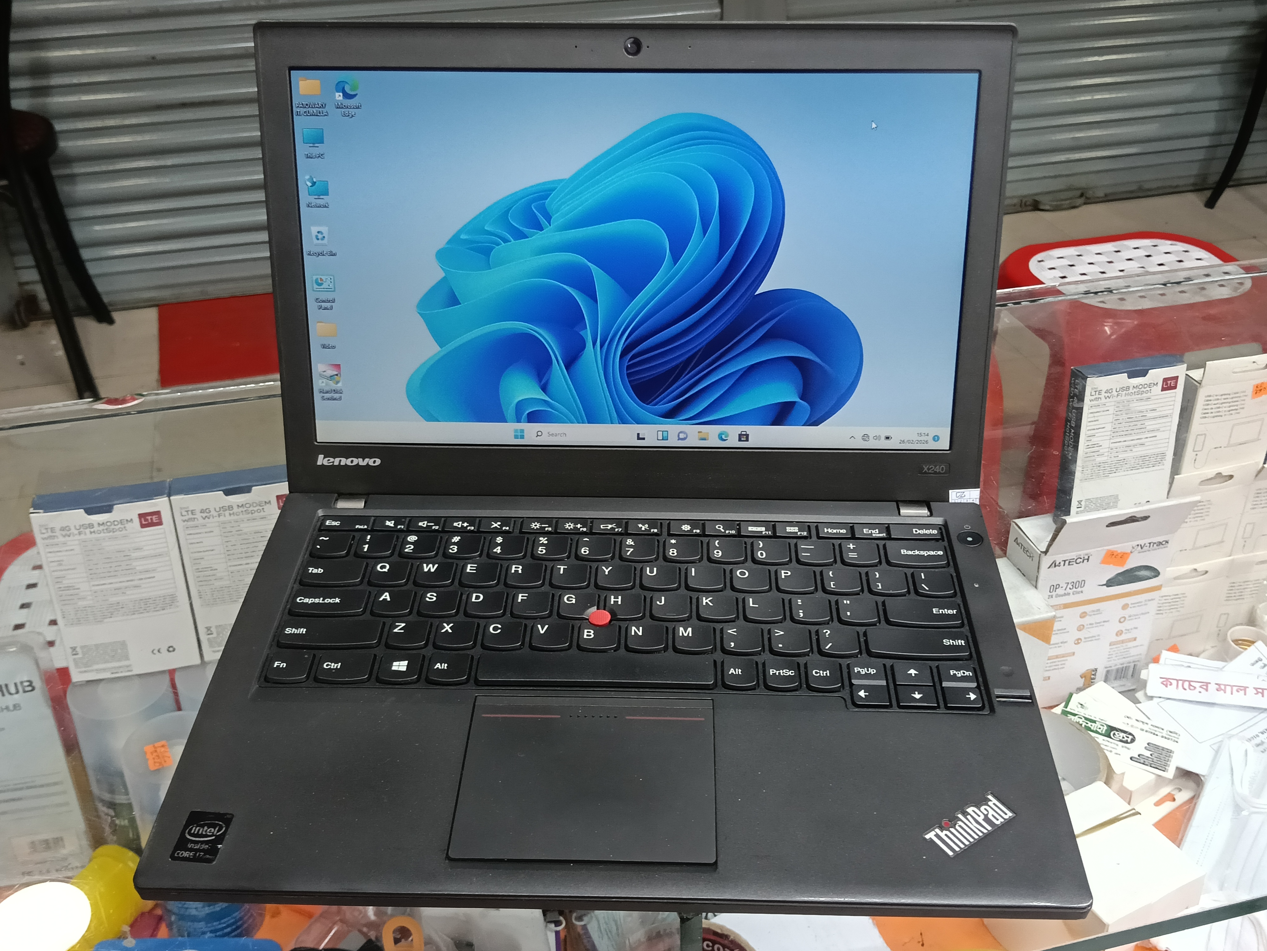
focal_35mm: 35
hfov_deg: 52.6
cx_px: 634
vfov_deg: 40.7
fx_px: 1281
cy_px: 476
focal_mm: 3.98
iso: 320
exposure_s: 1/33.3
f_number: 1.8
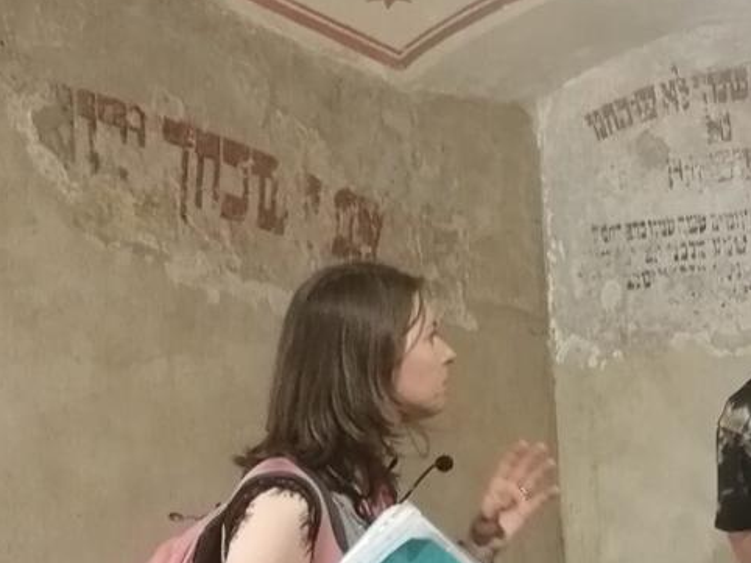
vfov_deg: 19.4
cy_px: 462
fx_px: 1626
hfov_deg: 24.7
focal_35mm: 75
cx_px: 763
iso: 500
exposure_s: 1/25
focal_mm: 3.95
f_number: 2.2
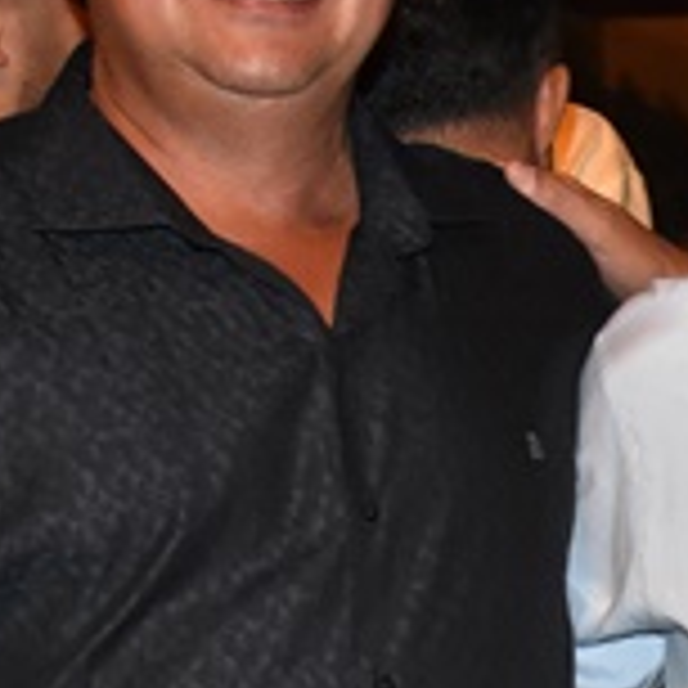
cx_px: 1151
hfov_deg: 13.4
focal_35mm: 120
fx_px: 2698
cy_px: 528
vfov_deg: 14.5
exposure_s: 1/100
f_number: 5.6
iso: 2500
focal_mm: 18
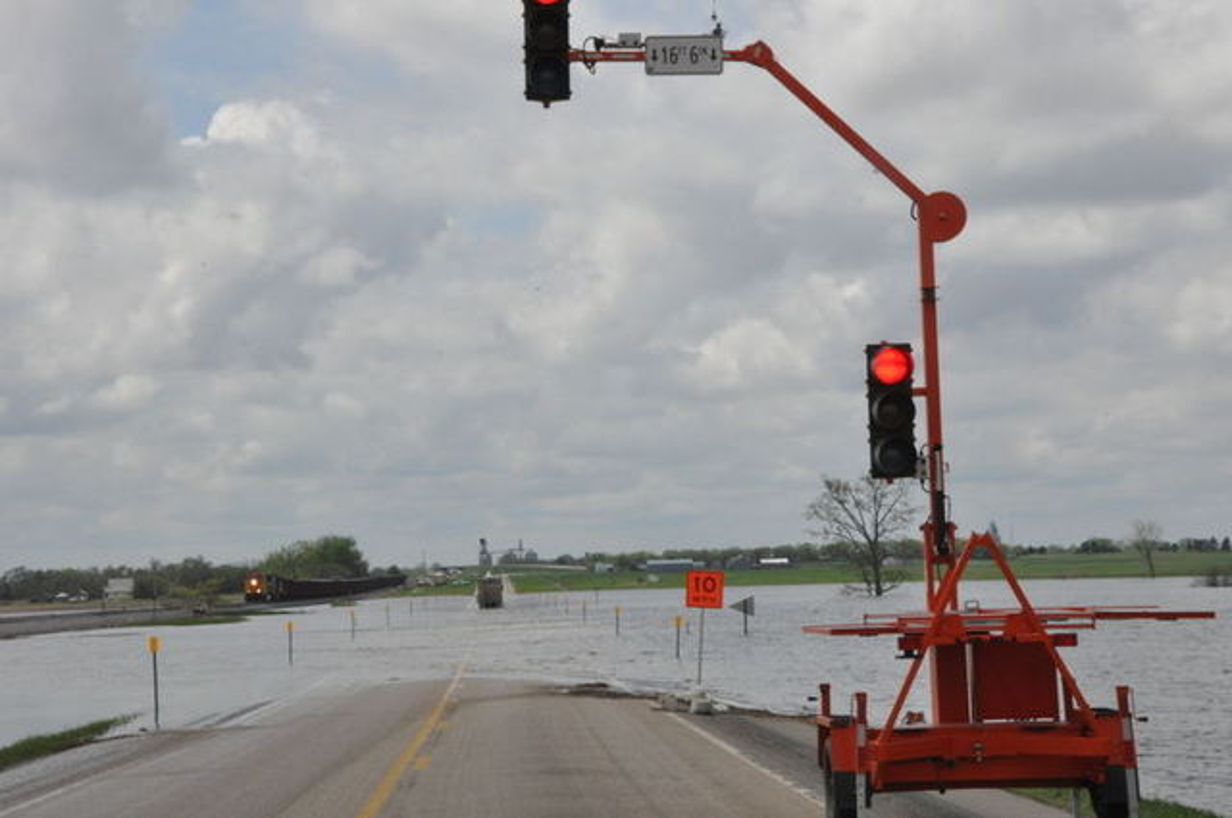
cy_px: 409
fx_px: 3179
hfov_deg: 21.9
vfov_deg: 14.7
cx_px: 616
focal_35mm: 93
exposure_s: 1/160
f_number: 36
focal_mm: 62
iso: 800
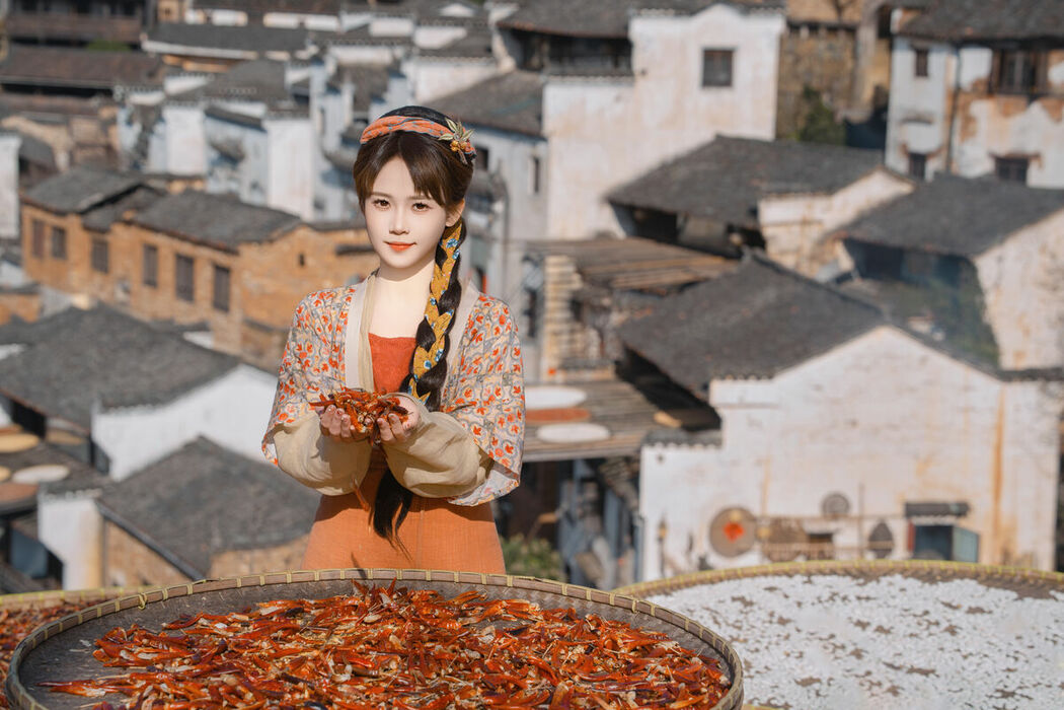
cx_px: 532
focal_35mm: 76
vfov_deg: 17.9
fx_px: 2246
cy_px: 355
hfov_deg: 26.7
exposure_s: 1/250
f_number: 5.6
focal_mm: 76
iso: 50
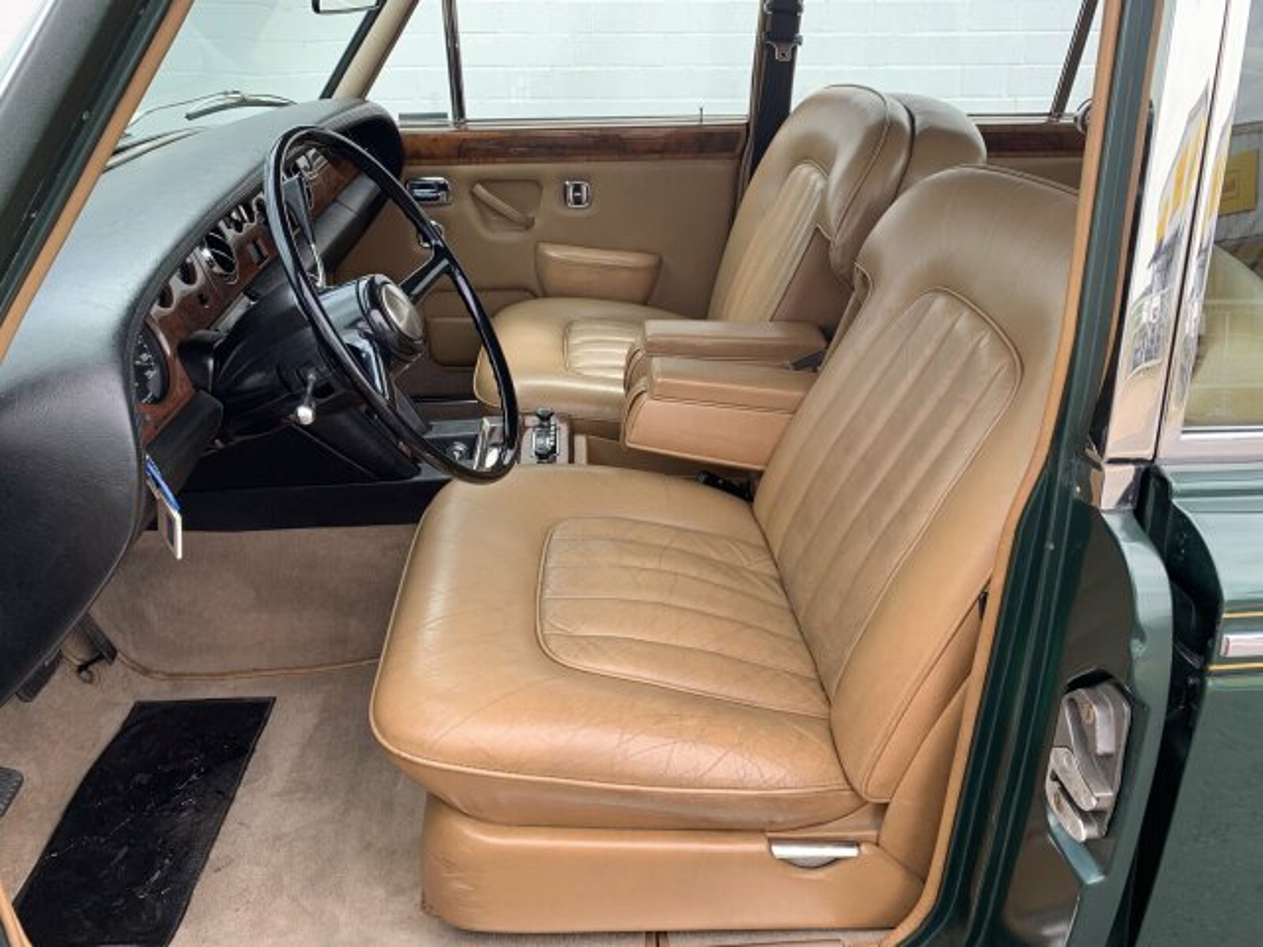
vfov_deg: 53.1
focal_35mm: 26
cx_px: 632
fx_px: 949
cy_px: 474
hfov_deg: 67.3
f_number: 1.8
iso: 25
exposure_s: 1/221
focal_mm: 4.25
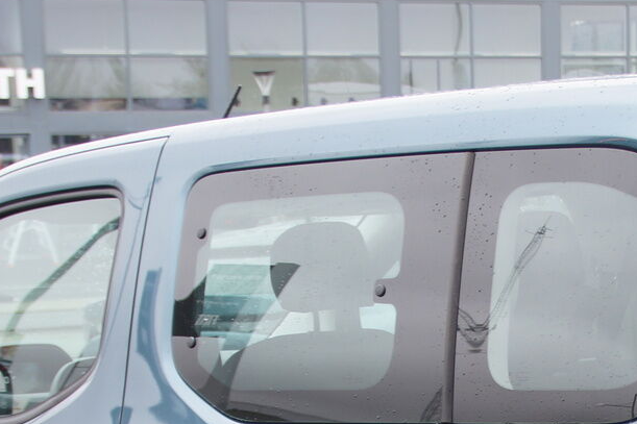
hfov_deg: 15.4
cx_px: 559
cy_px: 567
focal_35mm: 132
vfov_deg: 10.2
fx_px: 2335
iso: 100
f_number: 4.5
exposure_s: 1/80
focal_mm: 28
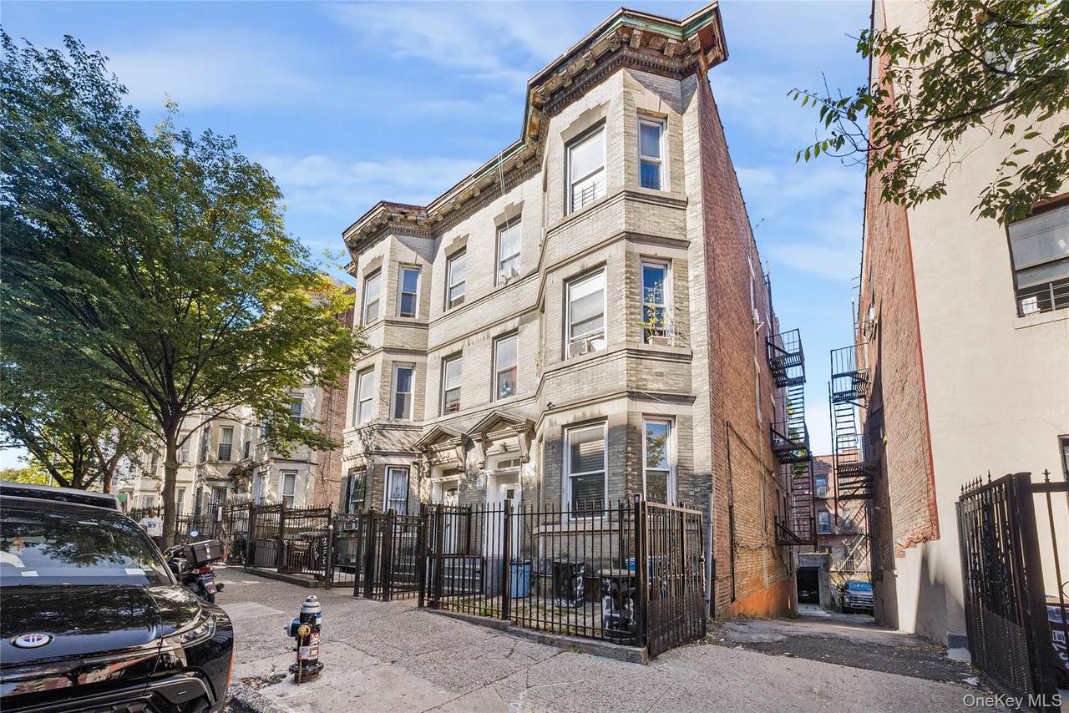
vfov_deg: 90.0
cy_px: 356
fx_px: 356
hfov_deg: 112.6
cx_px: 534
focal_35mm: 12
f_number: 8
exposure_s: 1/400
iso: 800
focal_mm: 12
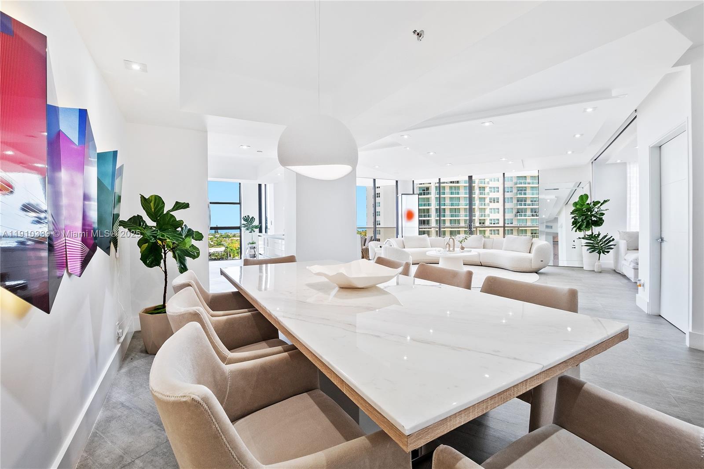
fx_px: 293
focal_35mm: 15
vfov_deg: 77.3
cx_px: 352
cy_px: 234
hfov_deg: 100.4
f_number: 8
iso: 200
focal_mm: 10
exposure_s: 1/15
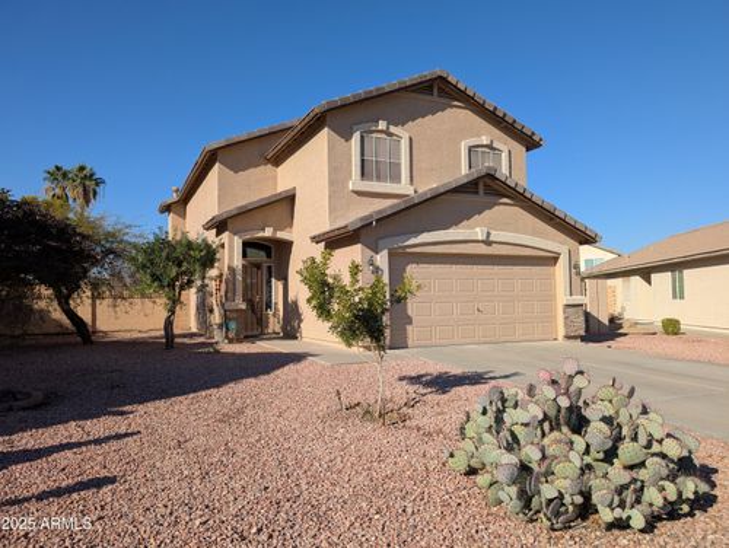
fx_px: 506
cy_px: 274
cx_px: 364
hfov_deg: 71.5
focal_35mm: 24
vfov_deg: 56.9
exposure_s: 1/1458
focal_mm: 6.9
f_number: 1.68
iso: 21
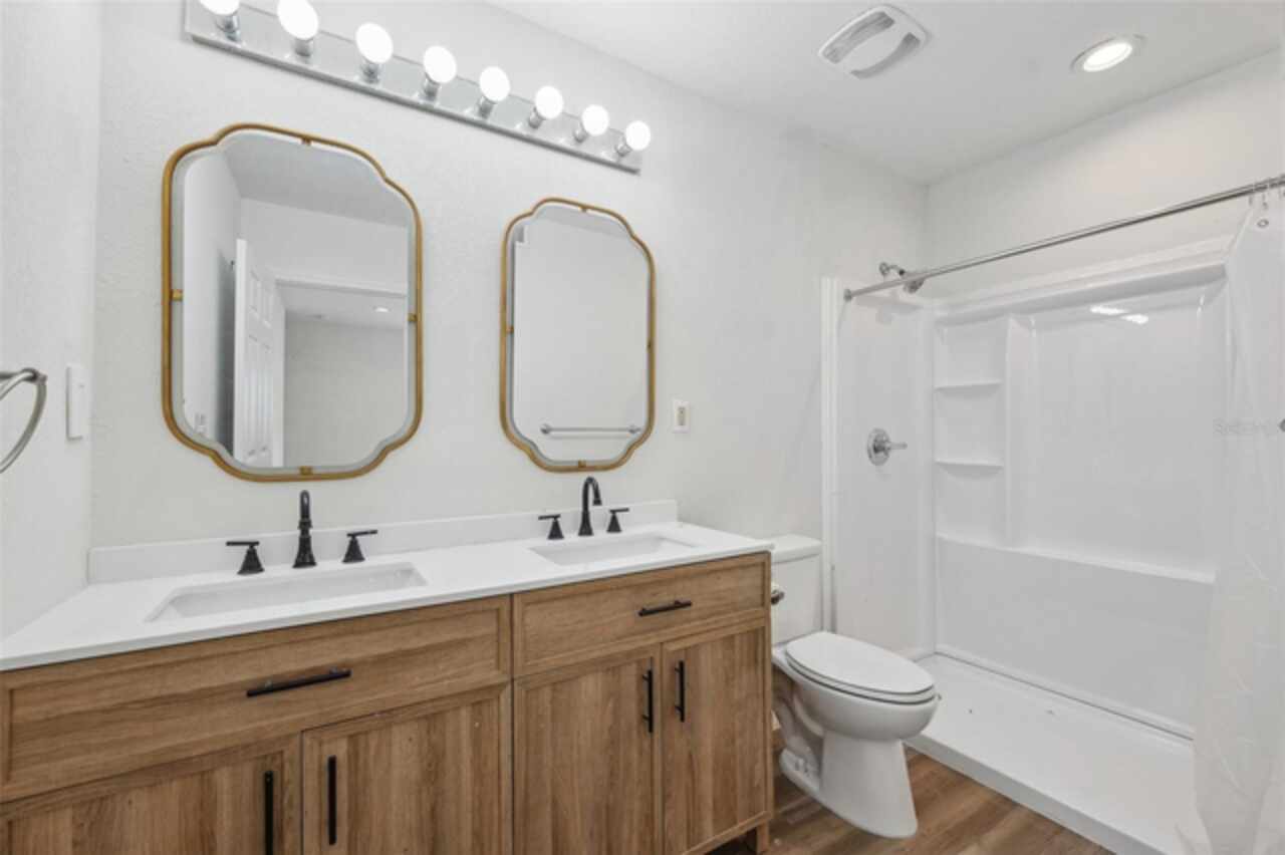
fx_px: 499
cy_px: 428
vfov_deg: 81.1
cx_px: 642
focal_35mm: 14
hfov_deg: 104.3
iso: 400
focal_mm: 14
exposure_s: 1/30
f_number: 8
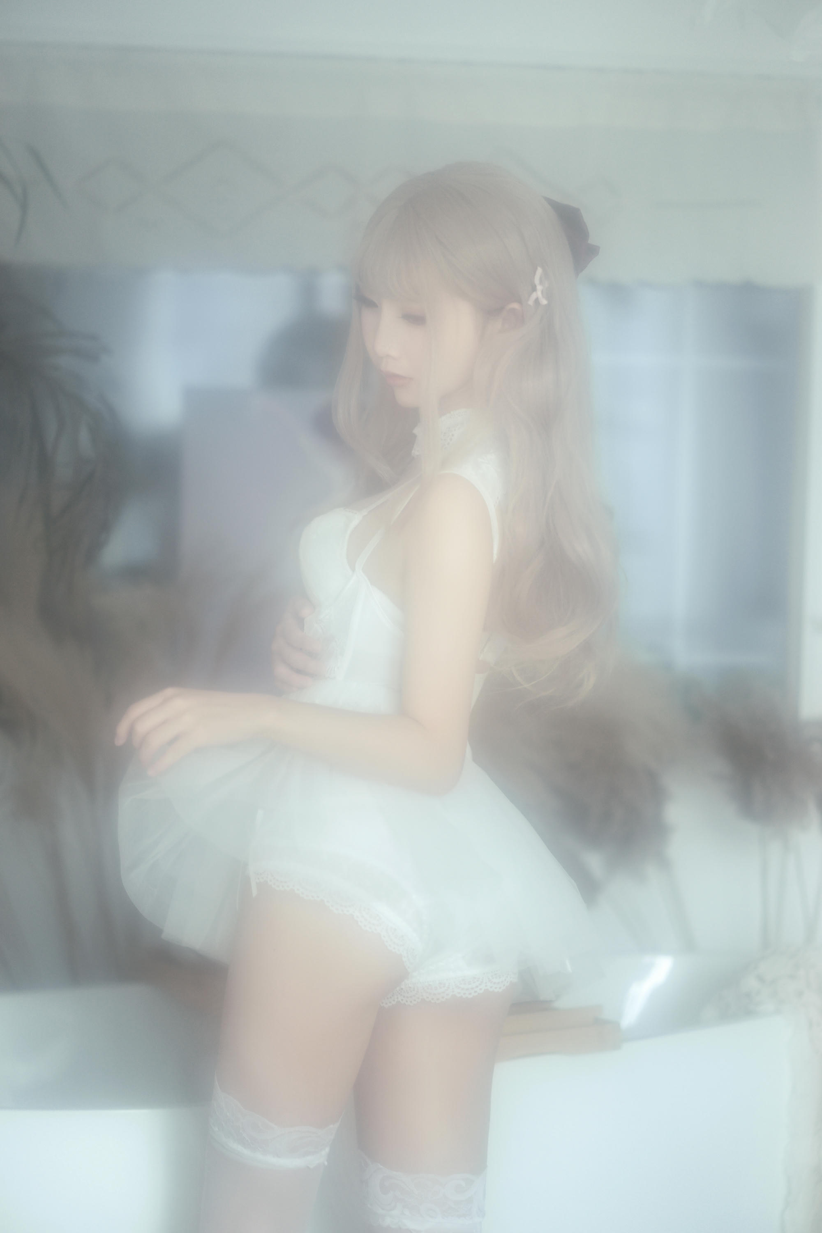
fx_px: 2911
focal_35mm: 85
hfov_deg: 16.1
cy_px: 616
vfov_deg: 23.9
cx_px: 411
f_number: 2
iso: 160
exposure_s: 1/80
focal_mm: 85
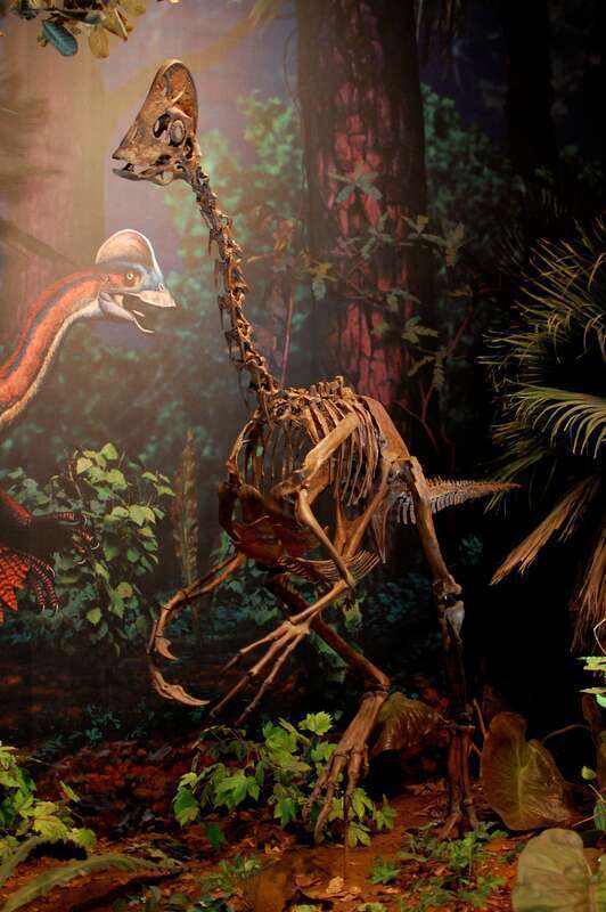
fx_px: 1328
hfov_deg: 25.7
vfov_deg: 37.9
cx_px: 303
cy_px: 456
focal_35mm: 52
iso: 800
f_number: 1.8
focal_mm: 35
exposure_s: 1/15
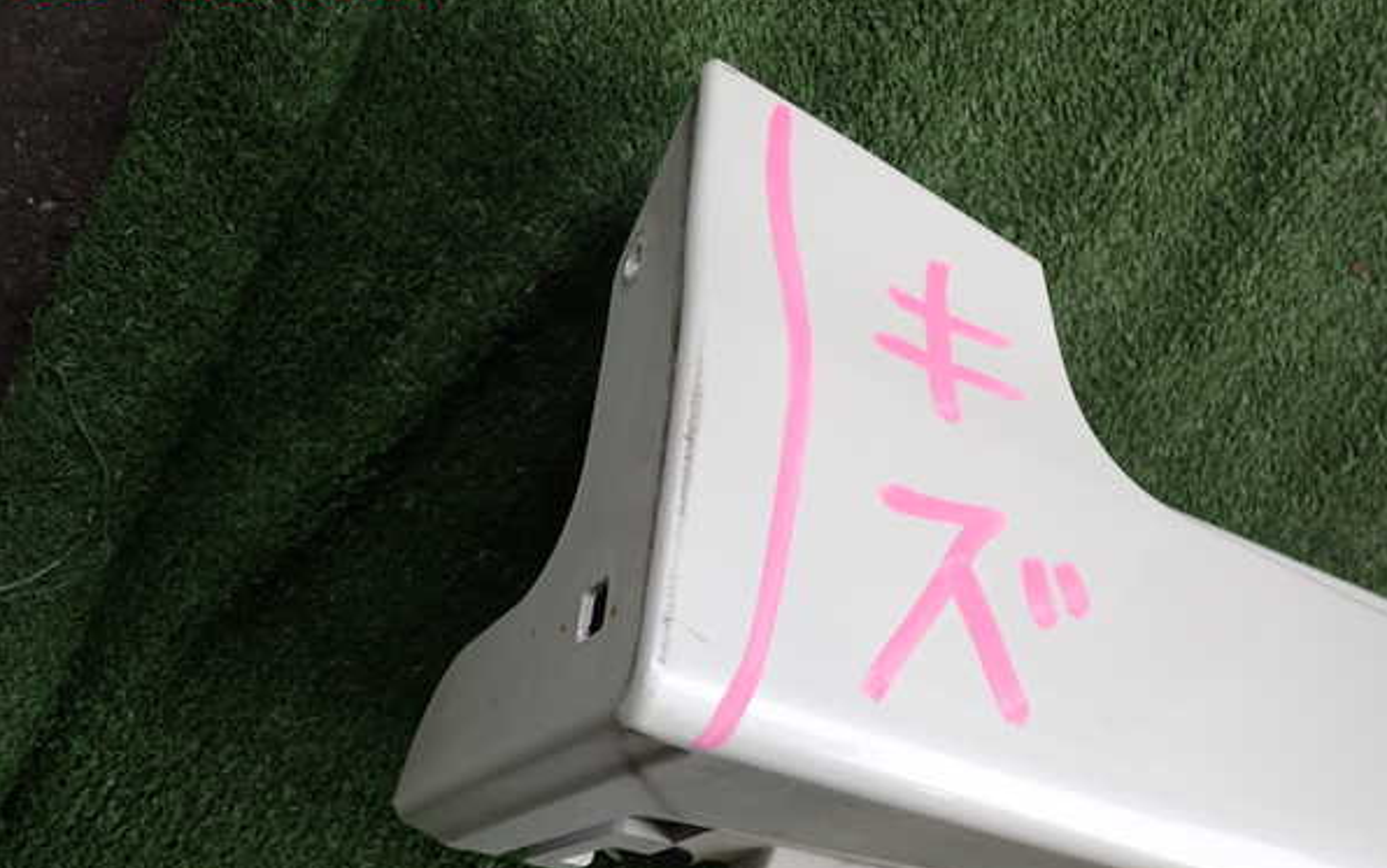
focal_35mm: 32
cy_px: 477
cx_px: 694
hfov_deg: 59.6
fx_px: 1210
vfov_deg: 39.4
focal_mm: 5.4
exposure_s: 1/200
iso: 100
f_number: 2.3
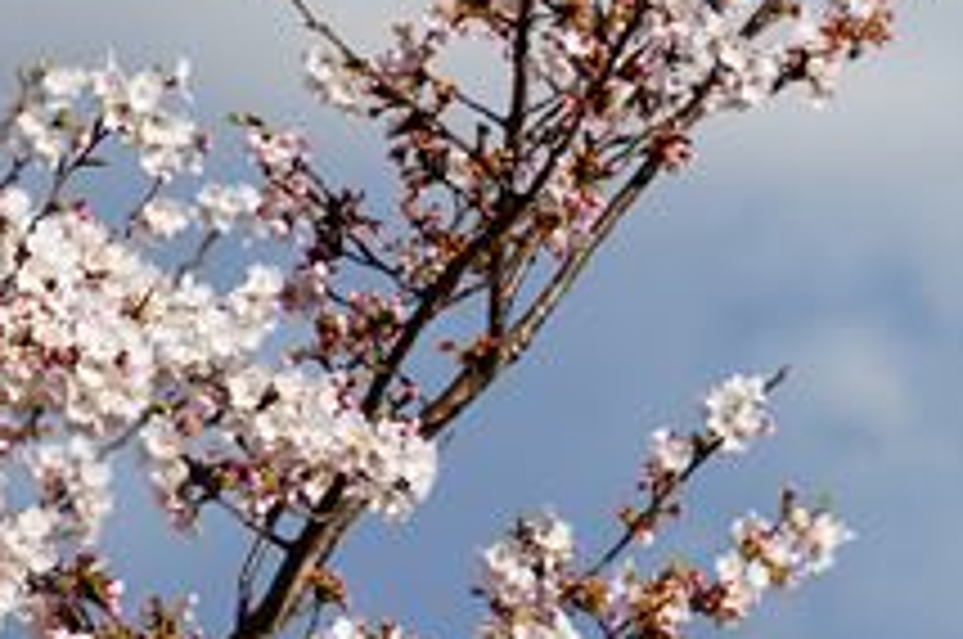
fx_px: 13408
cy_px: 340
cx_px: 274
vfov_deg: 2.7
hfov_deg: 4.1
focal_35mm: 502
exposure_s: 1/500
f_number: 8
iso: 125
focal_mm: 134
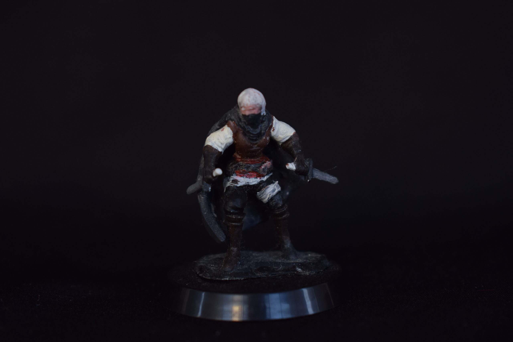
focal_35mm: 82
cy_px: 171
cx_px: 256
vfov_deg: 16.6
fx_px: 1176
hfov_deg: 24.6
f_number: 5.6
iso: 400
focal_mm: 55
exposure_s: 1/30
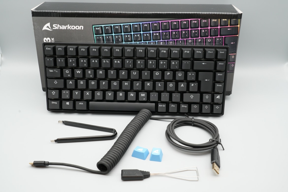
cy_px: 96
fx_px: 328
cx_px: 144
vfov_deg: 32.6
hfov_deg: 47.4
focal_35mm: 41
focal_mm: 41
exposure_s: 1/50
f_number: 10
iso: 1000
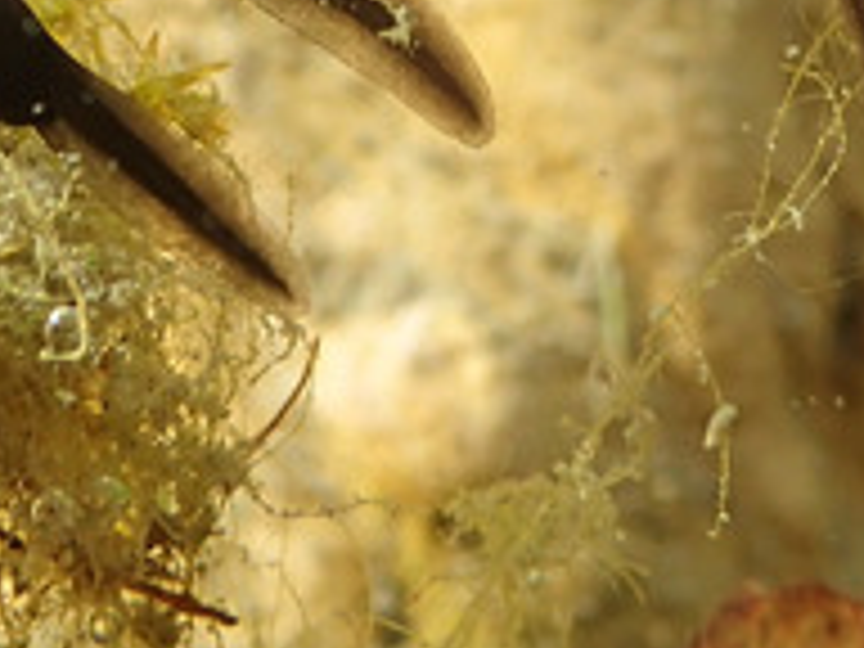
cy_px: -484
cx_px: 446
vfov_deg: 11.4
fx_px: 3045
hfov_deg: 16.1
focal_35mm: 122
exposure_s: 1/250
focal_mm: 5.5
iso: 100
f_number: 3.2
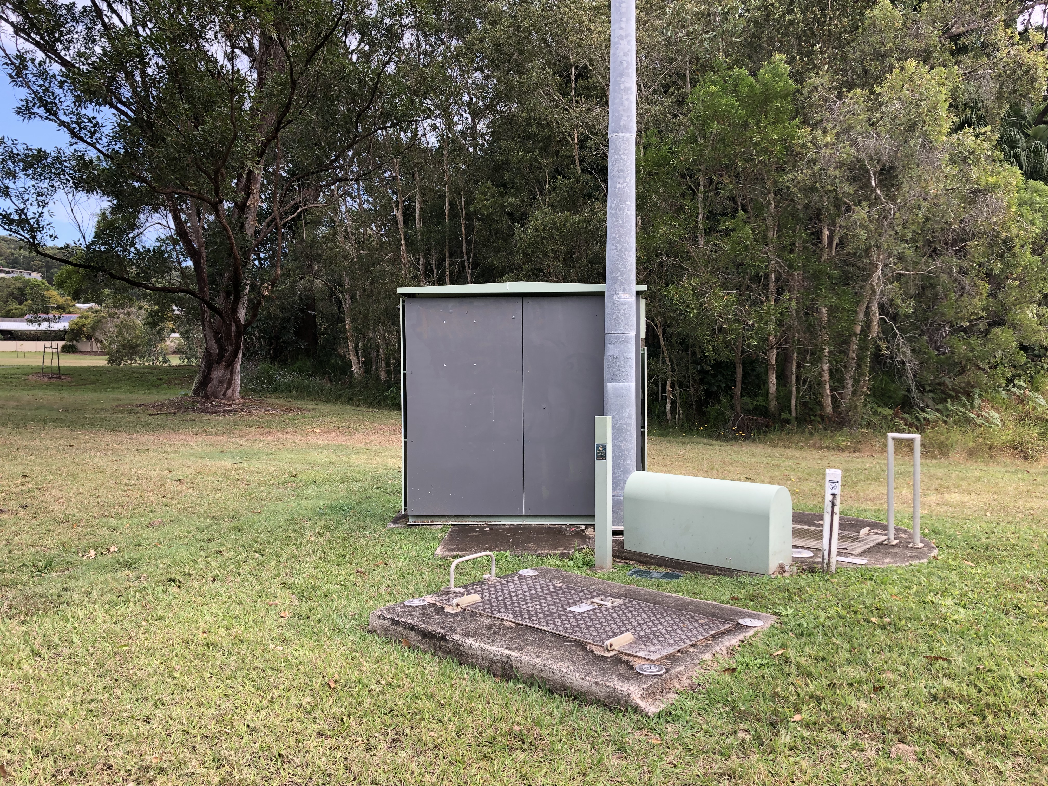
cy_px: 393
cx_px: 524
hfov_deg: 63.4
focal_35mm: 28
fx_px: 848
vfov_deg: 49.7
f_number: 1.8
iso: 20
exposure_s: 1/287
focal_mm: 3.99
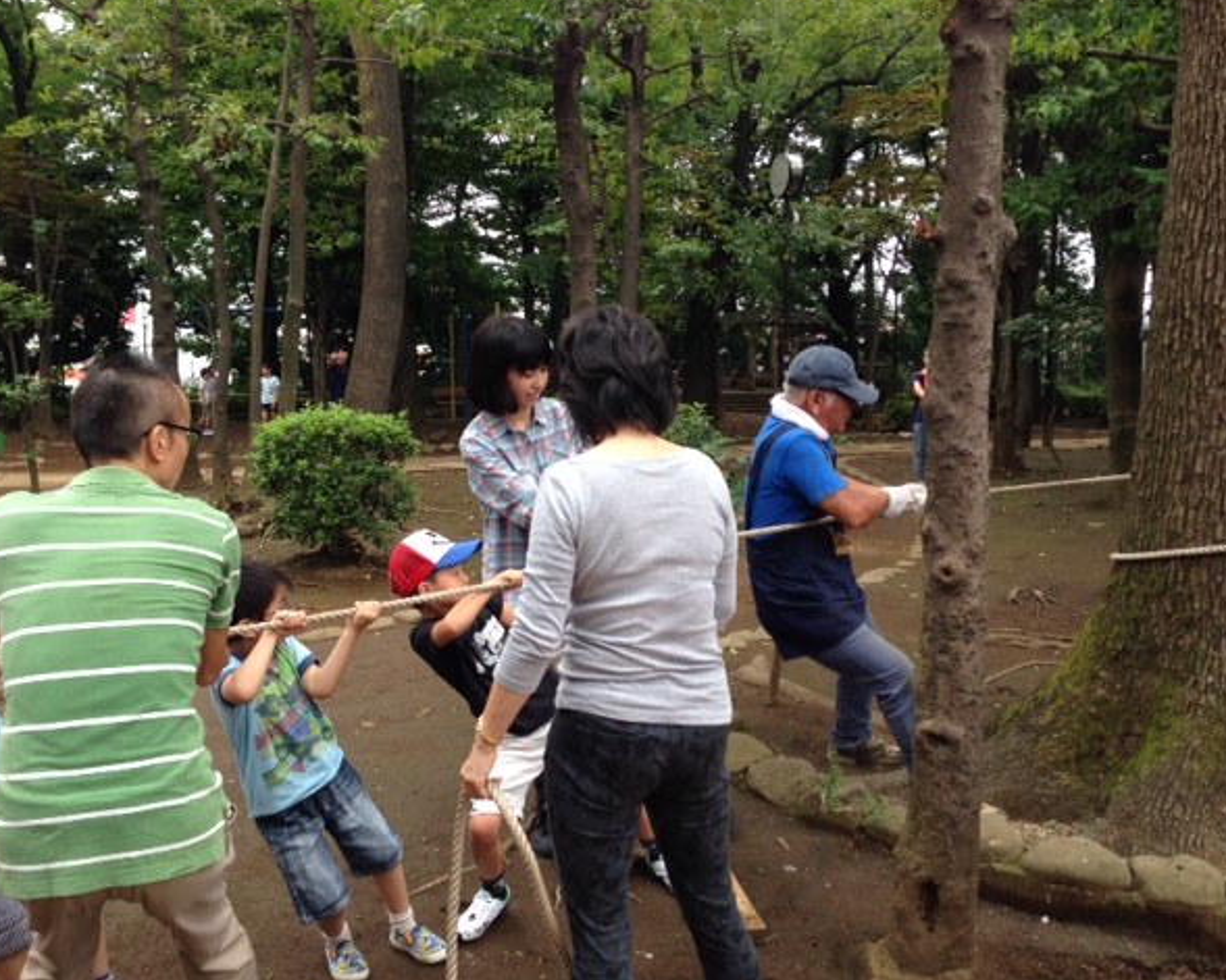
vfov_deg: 42.2
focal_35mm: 35
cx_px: 606
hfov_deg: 51.5
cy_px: 485
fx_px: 1270
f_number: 2.4
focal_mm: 4.12
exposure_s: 1/120
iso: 64
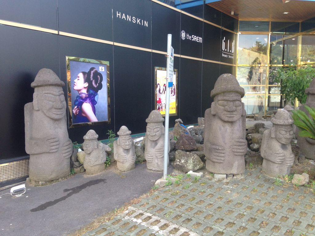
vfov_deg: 42.9
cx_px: 158
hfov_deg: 55.4
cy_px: 118
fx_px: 300
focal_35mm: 33
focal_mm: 4.12
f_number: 2.4
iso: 64
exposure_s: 1/120
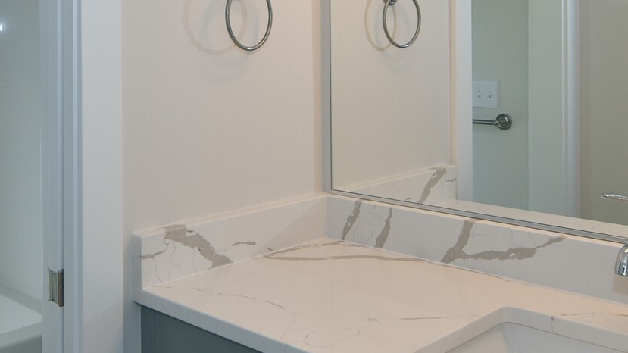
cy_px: 44
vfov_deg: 25.8
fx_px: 749
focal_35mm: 45
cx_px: 233
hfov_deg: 45.1
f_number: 9
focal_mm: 14
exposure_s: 1/200
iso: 400
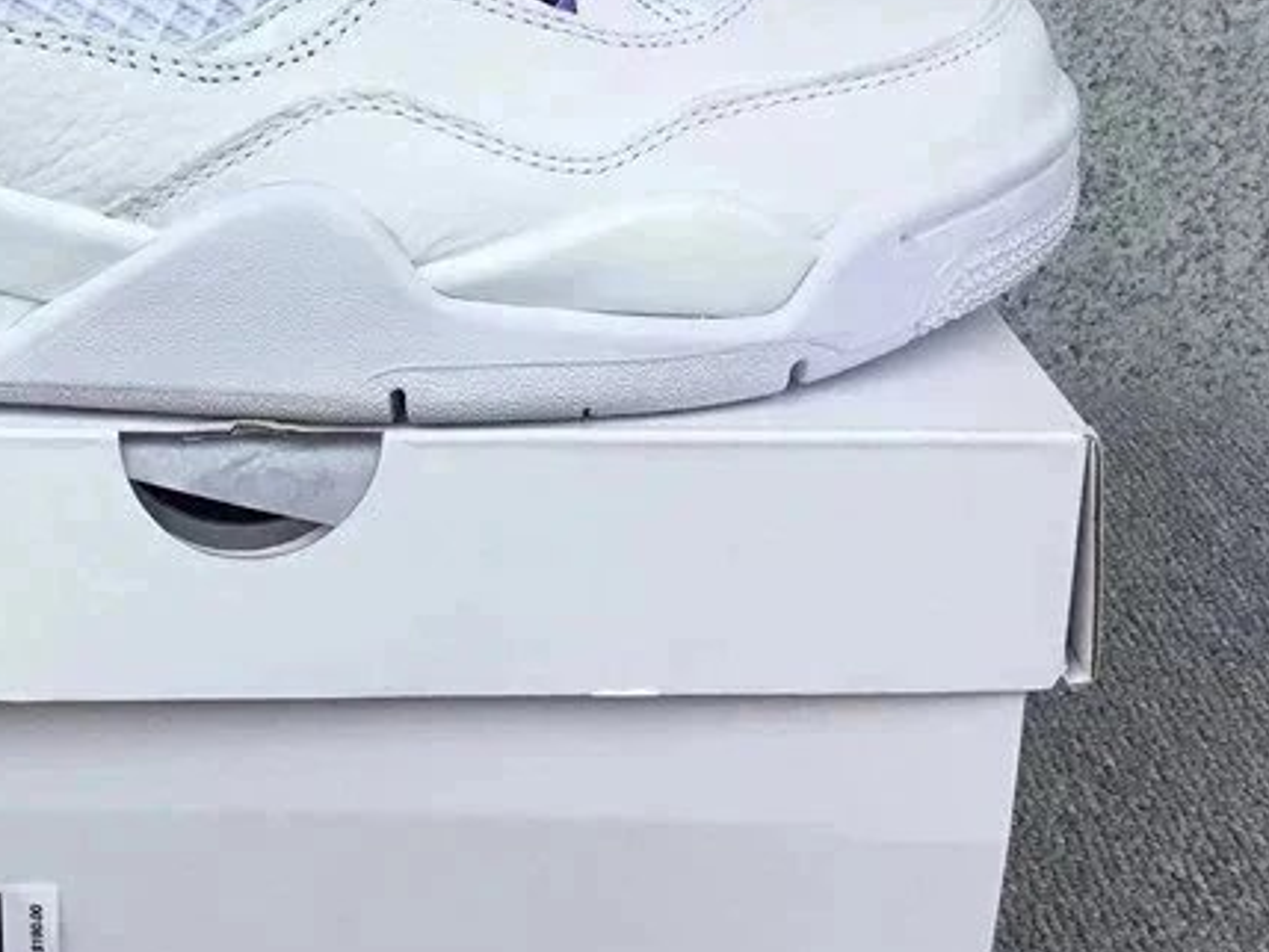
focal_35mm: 65
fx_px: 2384
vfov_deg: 22.2
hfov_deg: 29.0
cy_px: 146
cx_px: 225
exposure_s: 1/362
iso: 25
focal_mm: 3.3
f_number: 2.4
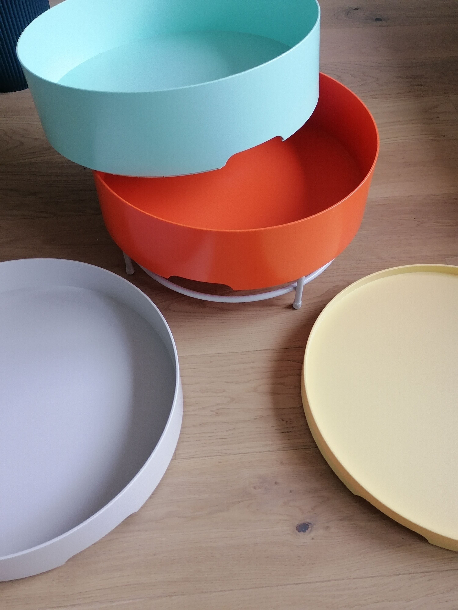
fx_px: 547
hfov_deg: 45.4
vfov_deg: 58.4
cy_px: 305
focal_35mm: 31
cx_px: 229
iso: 200
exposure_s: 1/60
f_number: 1.8
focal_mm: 5.4
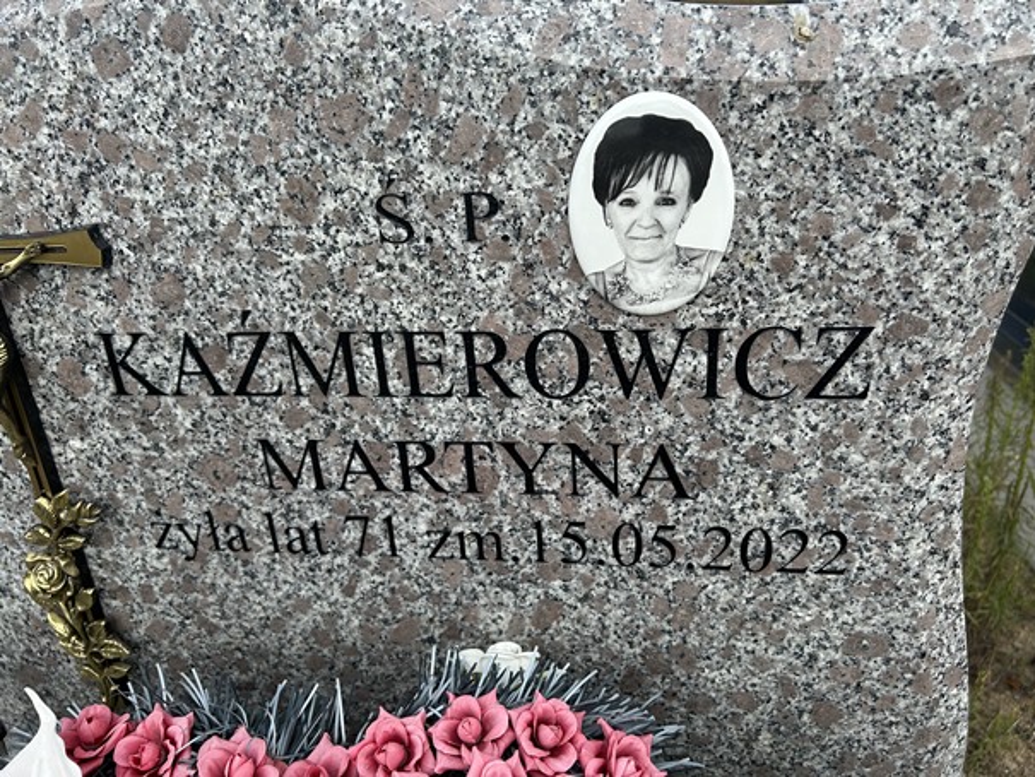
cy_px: 388
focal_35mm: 26
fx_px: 778
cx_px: 518
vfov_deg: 53.1
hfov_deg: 67.3
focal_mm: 5.7
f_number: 1.5
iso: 50
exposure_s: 1/2571
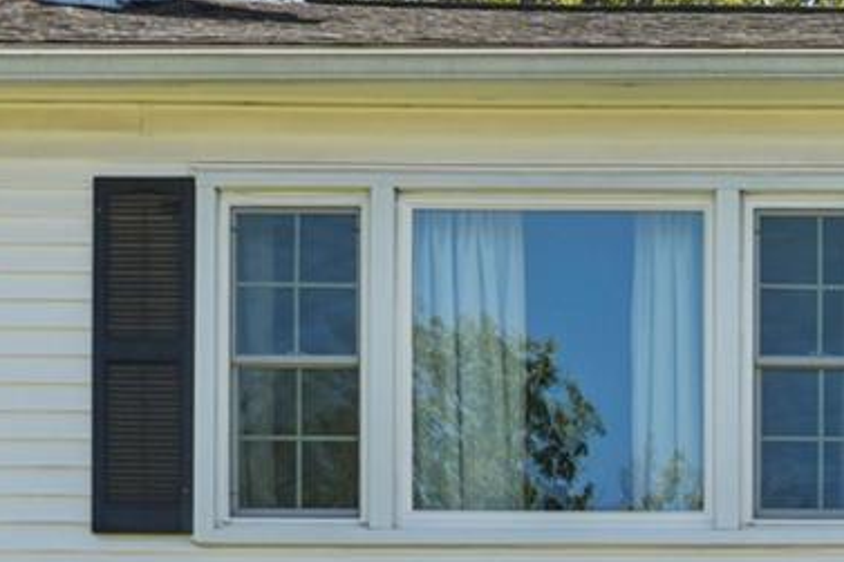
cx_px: 1623
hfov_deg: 10.1
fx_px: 4452
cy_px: 841
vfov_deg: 7.1
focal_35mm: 190
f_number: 8
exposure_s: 1/125
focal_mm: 35
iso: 100
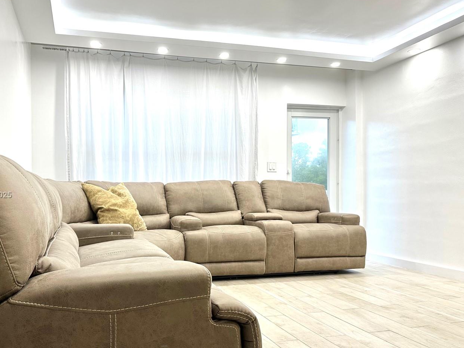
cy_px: 196
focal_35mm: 31
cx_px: 191
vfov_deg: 45.3
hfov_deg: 58.0
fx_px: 415
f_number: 1.78
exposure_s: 1/120
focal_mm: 6.86
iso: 100
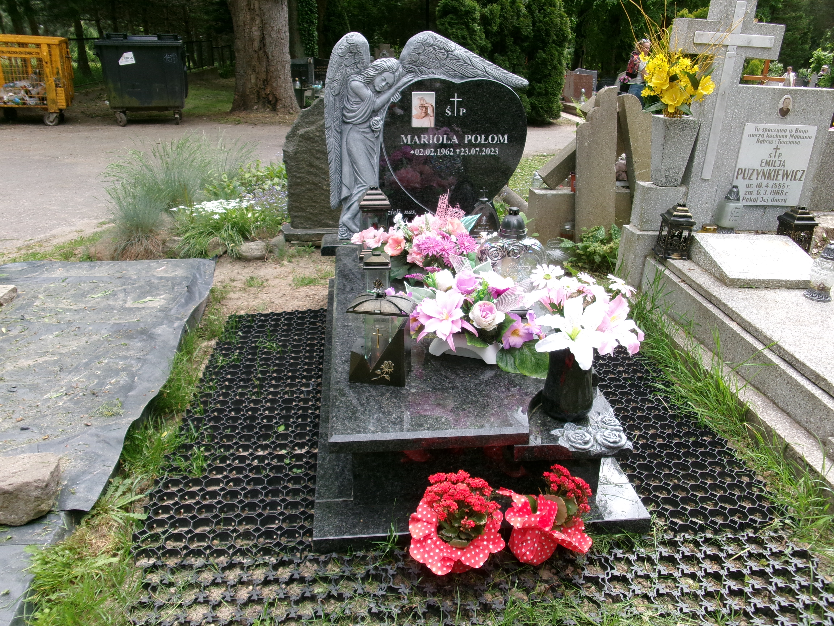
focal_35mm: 28
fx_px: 675
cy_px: 313
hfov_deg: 63.4
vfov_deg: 49.7
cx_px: 417
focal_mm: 5.1
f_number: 3.9
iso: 100
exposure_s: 1/170
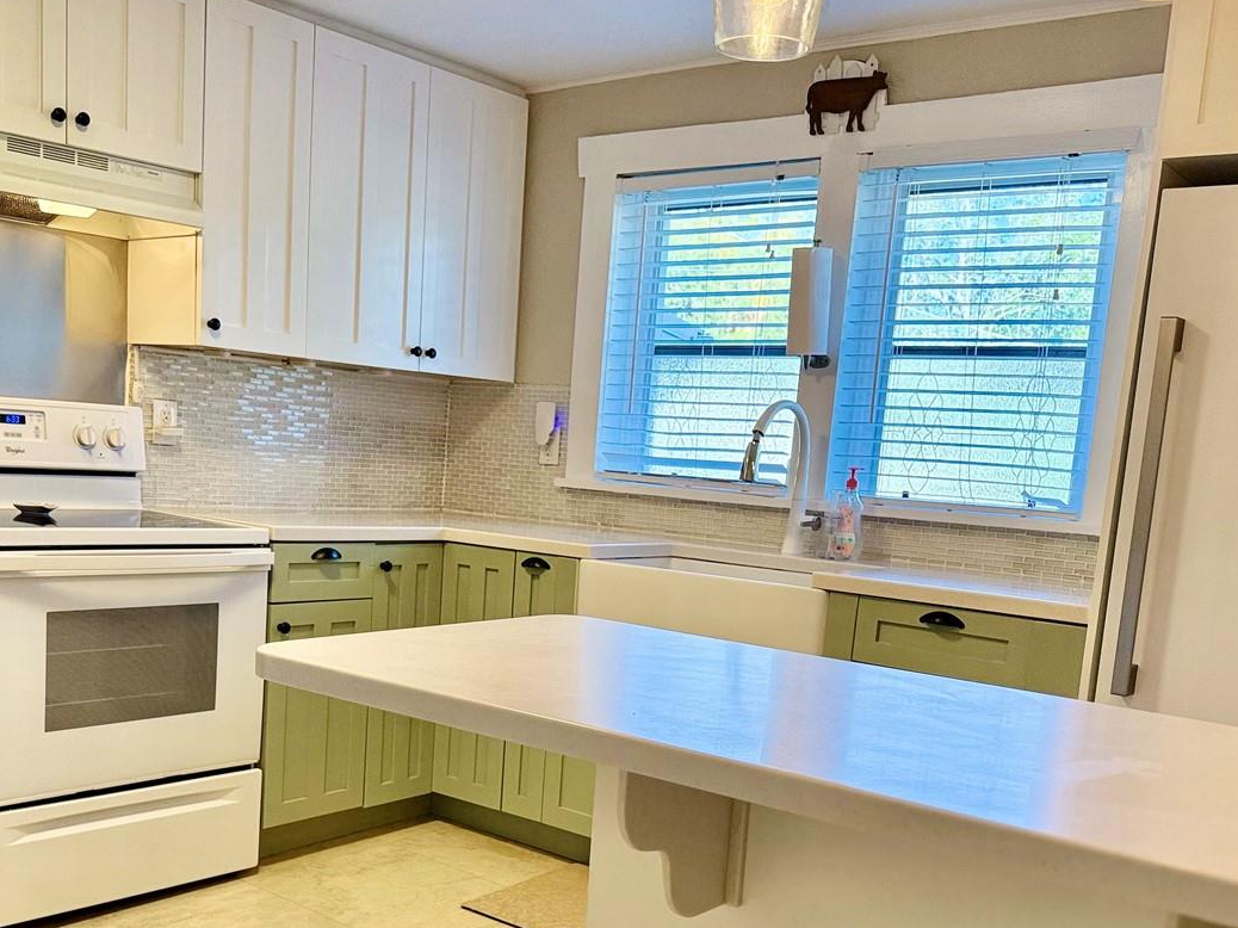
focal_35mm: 37
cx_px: 549
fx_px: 1323
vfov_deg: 38.1
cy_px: 643
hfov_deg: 50.0
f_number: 1.78
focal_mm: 6.76
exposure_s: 1/187
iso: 200
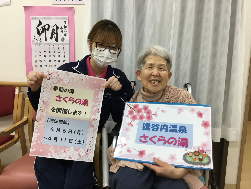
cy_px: 94
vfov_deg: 45.4
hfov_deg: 58.4
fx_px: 225
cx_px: 126
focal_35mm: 31
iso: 32
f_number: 2.4
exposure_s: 1/30
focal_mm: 3.3
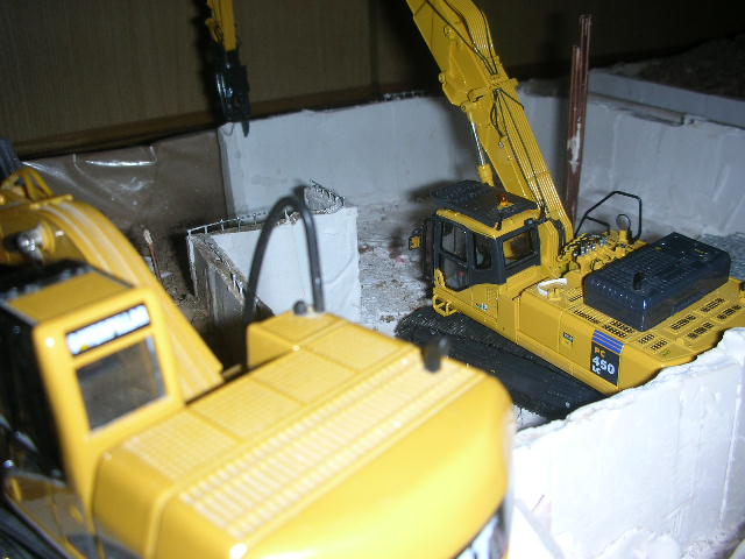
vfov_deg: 40.7
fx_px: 753
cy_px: 280
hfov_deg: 52.6
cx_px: 372
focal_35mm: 35
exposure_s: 1/60.1
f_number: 3
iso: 50
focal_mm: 5.8
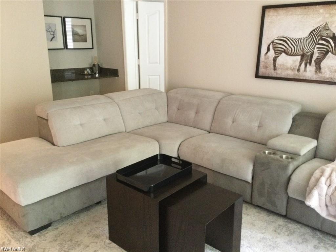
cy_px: 126
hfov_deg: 58.4
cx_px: 168
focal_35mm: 31
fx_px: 301
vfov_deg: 45.4
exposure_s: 1/15
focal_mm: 3.3
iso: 250
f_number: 2.4
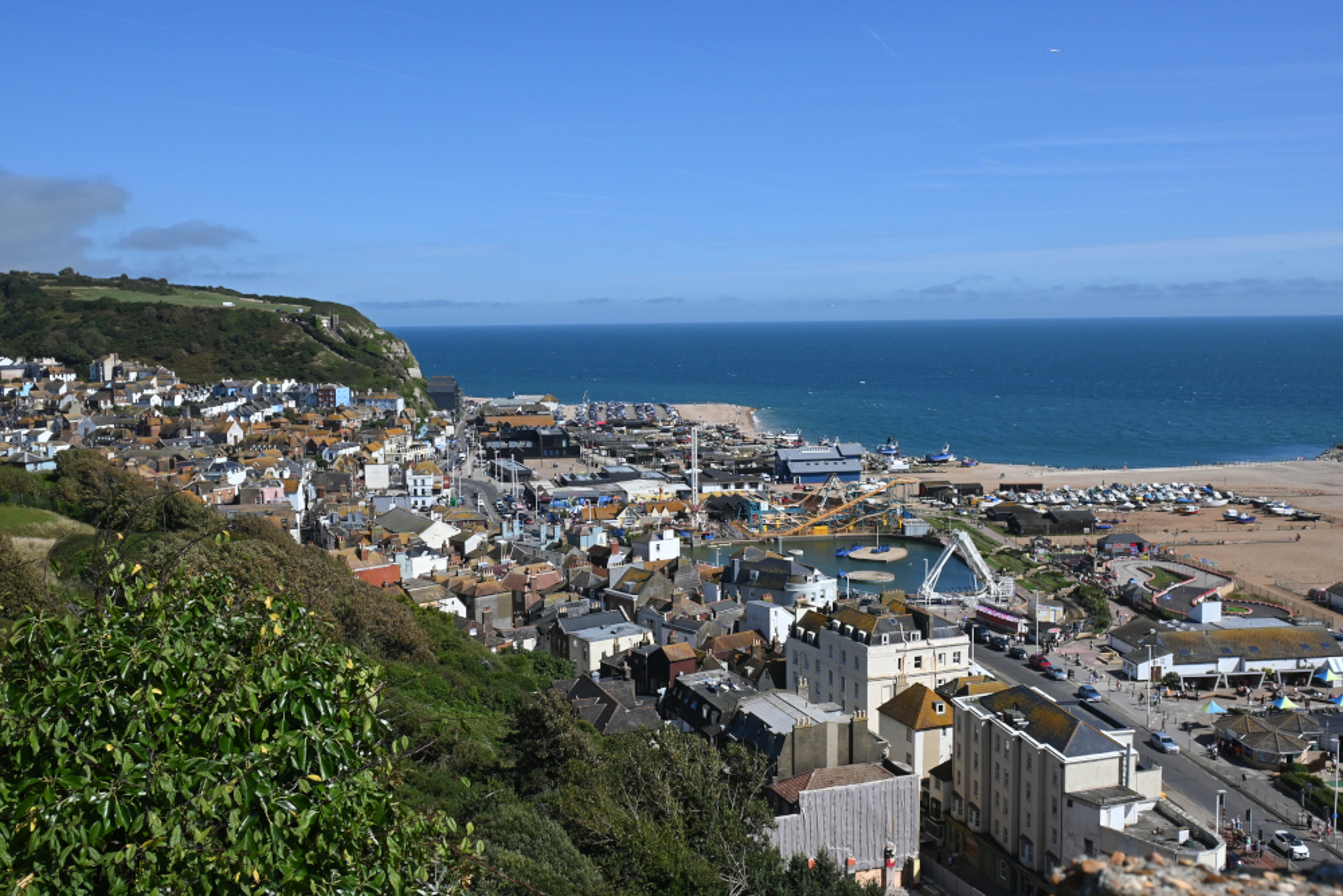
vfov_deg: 36.9
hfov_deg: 53.1
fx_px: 1343
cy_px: 448
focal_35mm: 36
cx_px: 672
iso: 400
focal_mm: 24
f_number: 11
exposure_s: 1/800
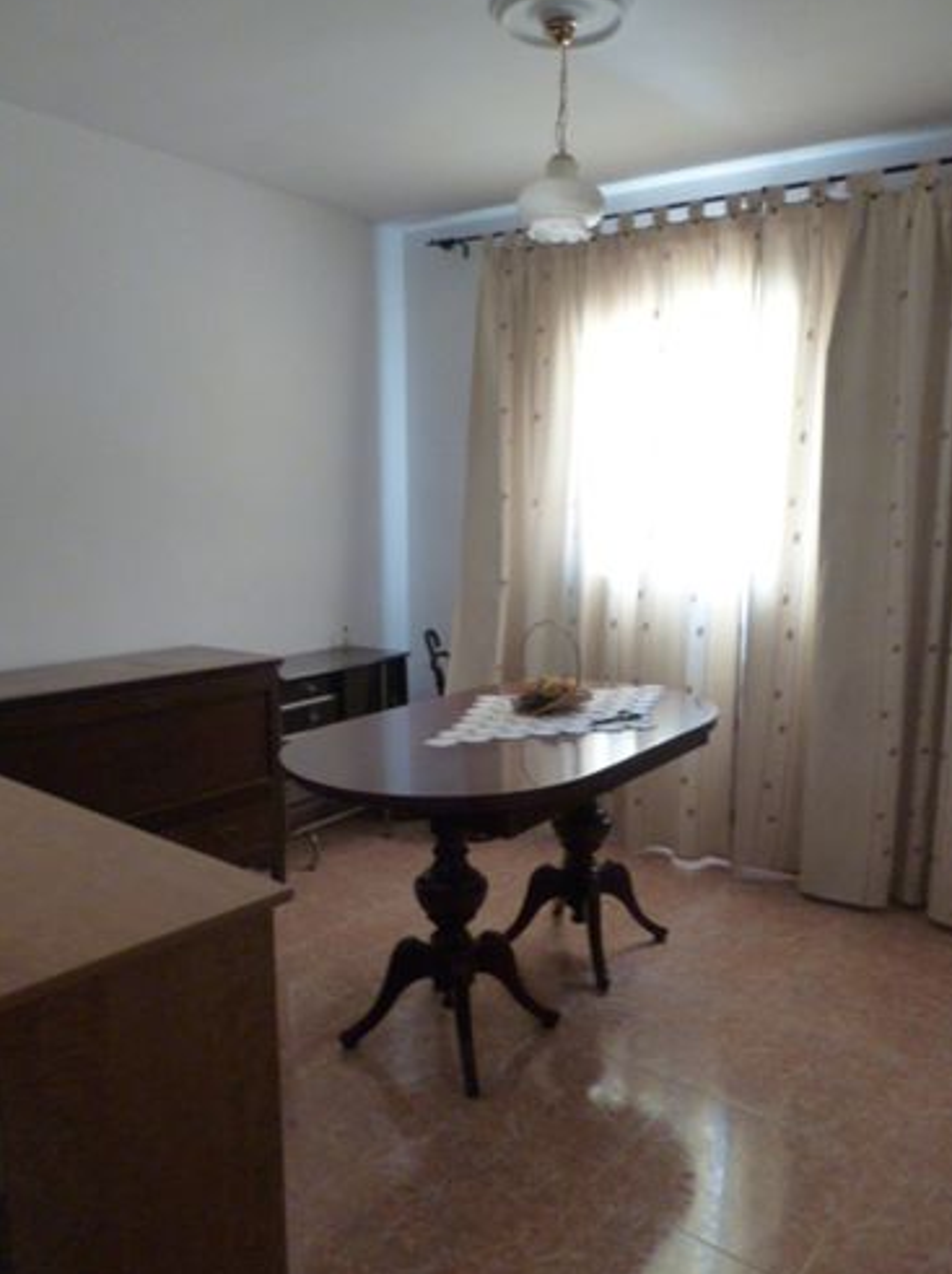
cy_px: 649
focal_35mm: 26
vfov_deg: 67.4
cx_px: 511
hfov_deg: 52.9
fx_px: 955
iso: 400
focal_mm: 4.3
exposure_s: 1/40
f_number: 2.5
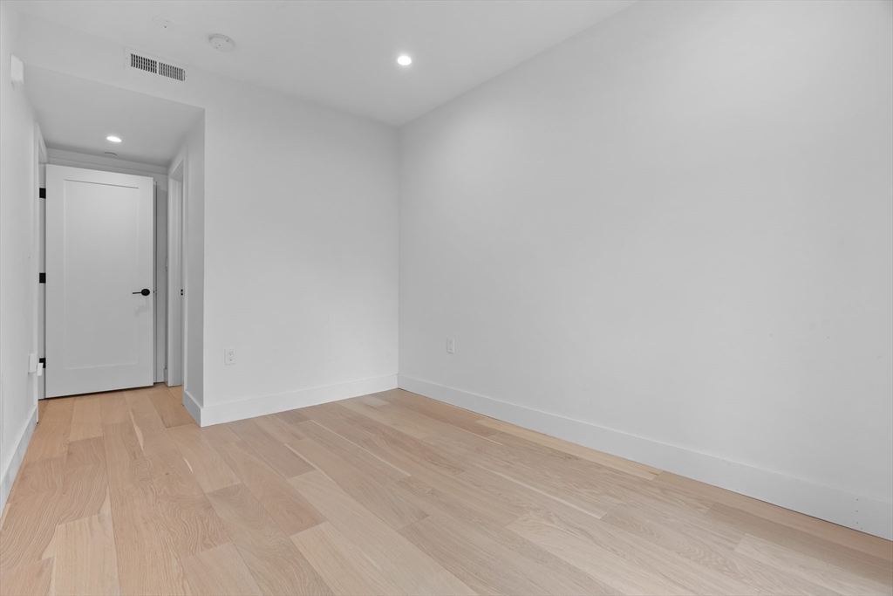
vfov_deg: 73.8
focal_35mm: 16
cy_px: 298
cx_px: 446
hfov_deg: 96.7
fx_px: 397
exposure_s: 1/3
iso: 320
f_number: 9
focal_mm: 16
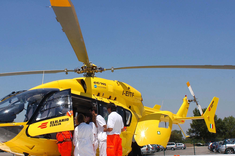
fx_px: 293
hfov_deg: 43.4
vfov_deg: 29.8
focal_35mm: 45
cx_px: 94
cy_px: 80
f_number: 13
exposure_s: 1/250
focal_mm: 20
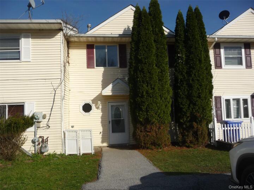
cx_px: 127
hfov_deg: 63.4
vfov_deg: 49.7
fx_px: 205
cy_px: 95
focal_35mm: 28
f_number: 8
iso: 100
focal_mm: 4.7
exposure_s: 1/400
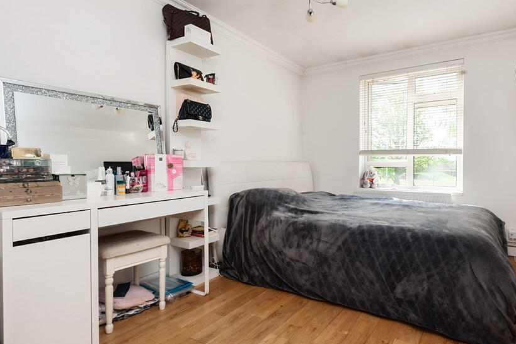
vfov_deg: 61.9
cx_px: 307
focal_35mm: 20
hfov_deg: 83.1
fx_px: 286
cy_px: 174
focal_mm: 16
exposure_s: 1/60
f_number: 9
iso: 400
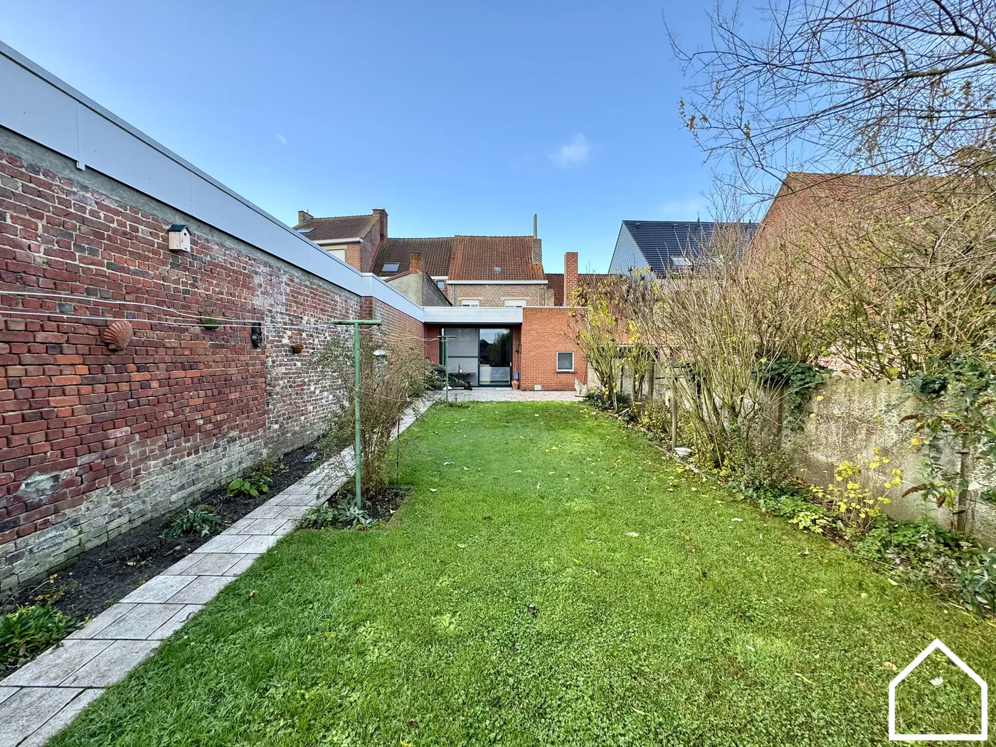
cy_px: 374
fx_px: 403
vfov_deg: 85.7
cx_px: 498
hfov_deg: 102.1
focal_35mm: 14
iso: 40
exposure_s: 1/126
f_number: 2.2
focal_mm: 2.22
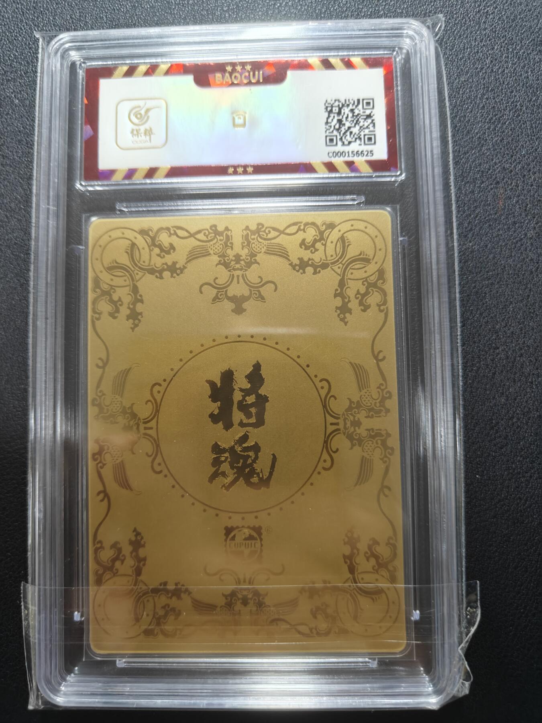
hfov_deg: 56.8
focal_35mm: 24
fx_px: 501
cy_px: 362
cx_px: 271
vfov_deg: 71.6
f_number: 1.8
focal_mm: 5.59
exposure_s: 1/50
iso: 160
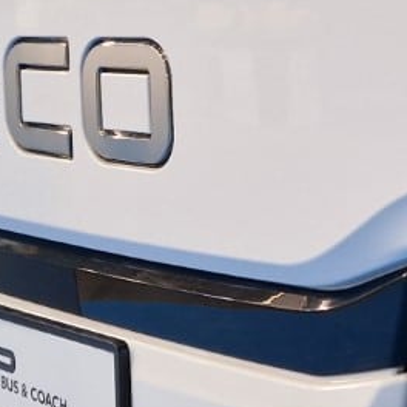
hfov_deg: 15.4
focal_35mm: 111
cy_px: 54
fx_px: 1477
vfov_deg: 15.5
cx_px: 409
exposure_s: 1/100
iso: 64
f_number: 1.8
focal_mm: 5.4
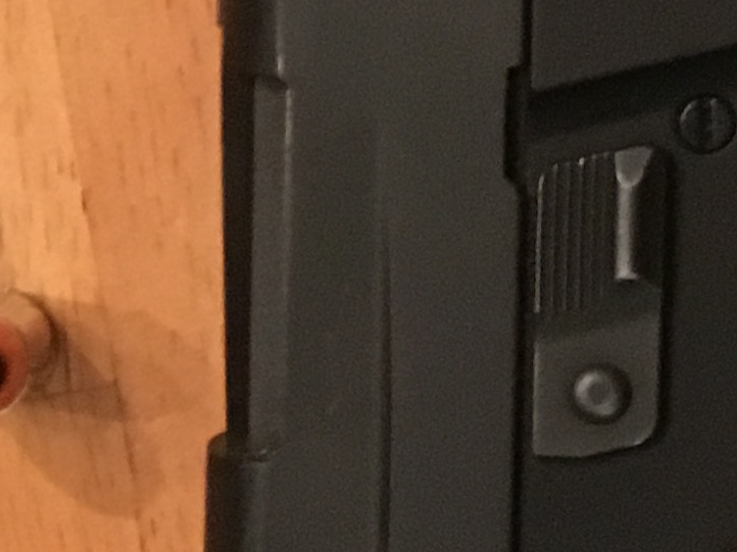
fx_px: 3448
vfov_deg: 9.1
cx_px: 89
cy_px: 109
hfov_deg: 12.1
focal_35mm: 162
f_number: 2.2
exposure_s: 1/15
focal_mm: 4.15
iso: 250
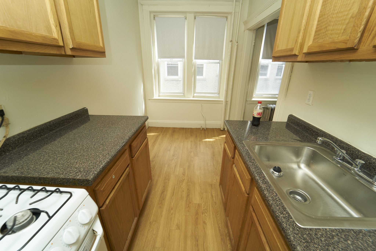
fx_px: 146
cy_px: 126
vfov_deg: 81.2
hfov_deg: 104.2
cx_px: 188
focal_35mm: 14
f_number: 7.1
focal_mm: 14
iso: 250
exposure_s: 1/50
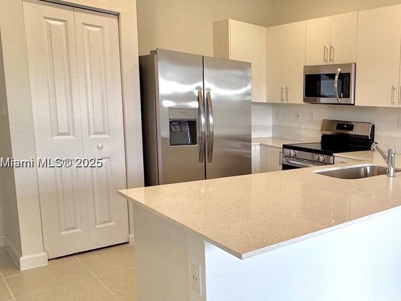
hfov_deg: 49.2
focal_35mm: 32
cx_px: 377
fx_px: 371
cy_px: 163
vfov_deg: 44.1
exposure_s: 1/120
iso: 80
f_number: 2.2
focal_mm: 2.22
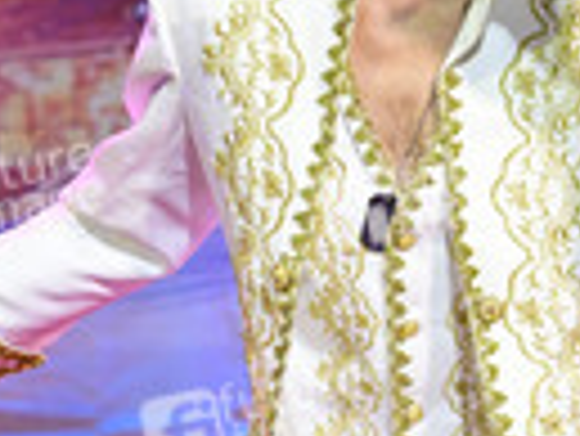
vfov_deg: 2.8
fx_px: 9006
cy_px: 85
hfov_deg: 3.7
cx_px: 317
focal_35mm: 537
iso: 2000
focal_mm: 160
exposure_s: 1/320
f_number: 4.5
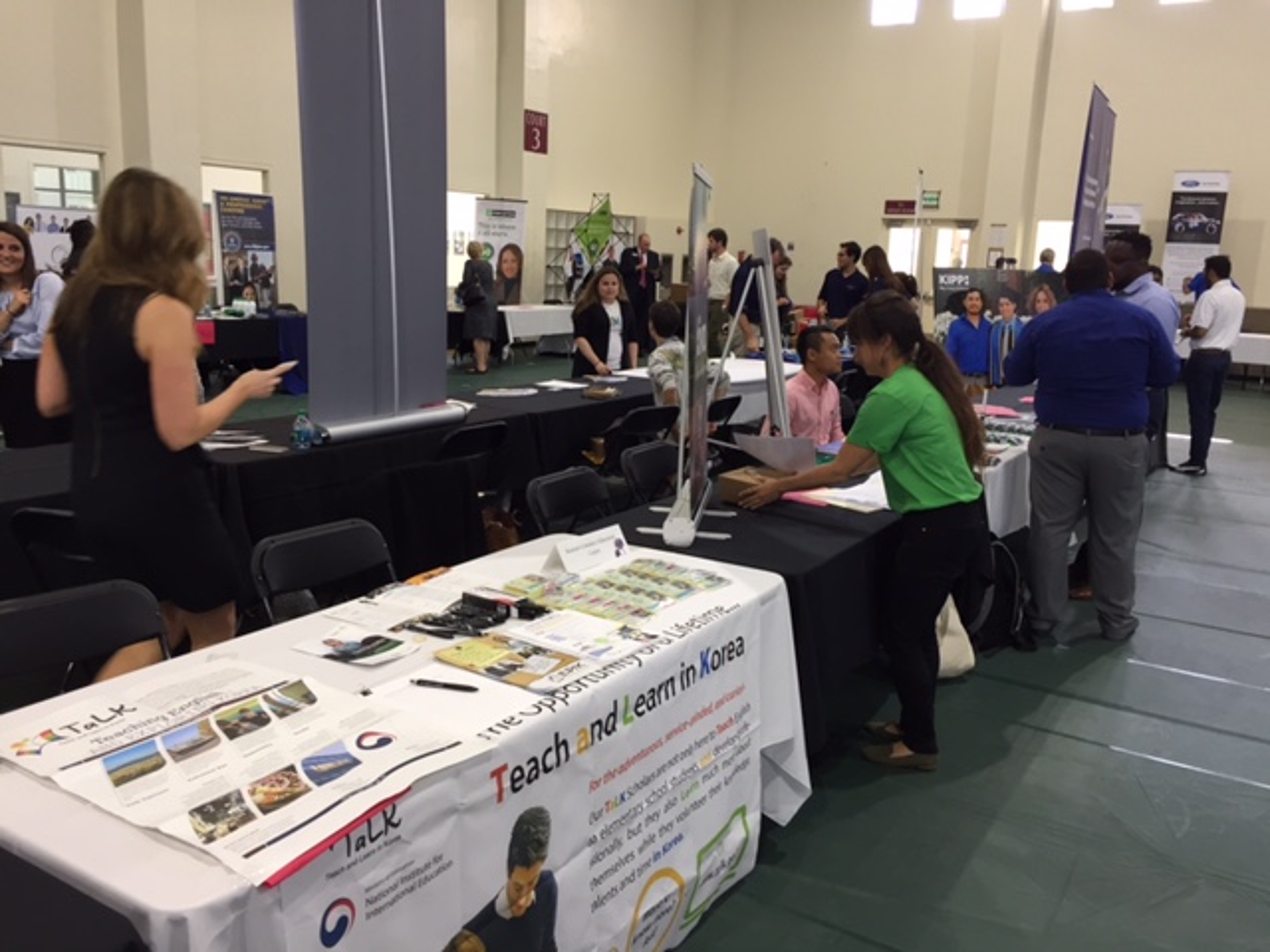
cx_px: 635
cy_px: 476
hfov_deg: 61.7
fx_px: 1064
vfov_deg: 48.2
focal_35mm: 29
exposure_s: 1/30
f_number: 2.2
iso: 64
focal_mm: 4.15
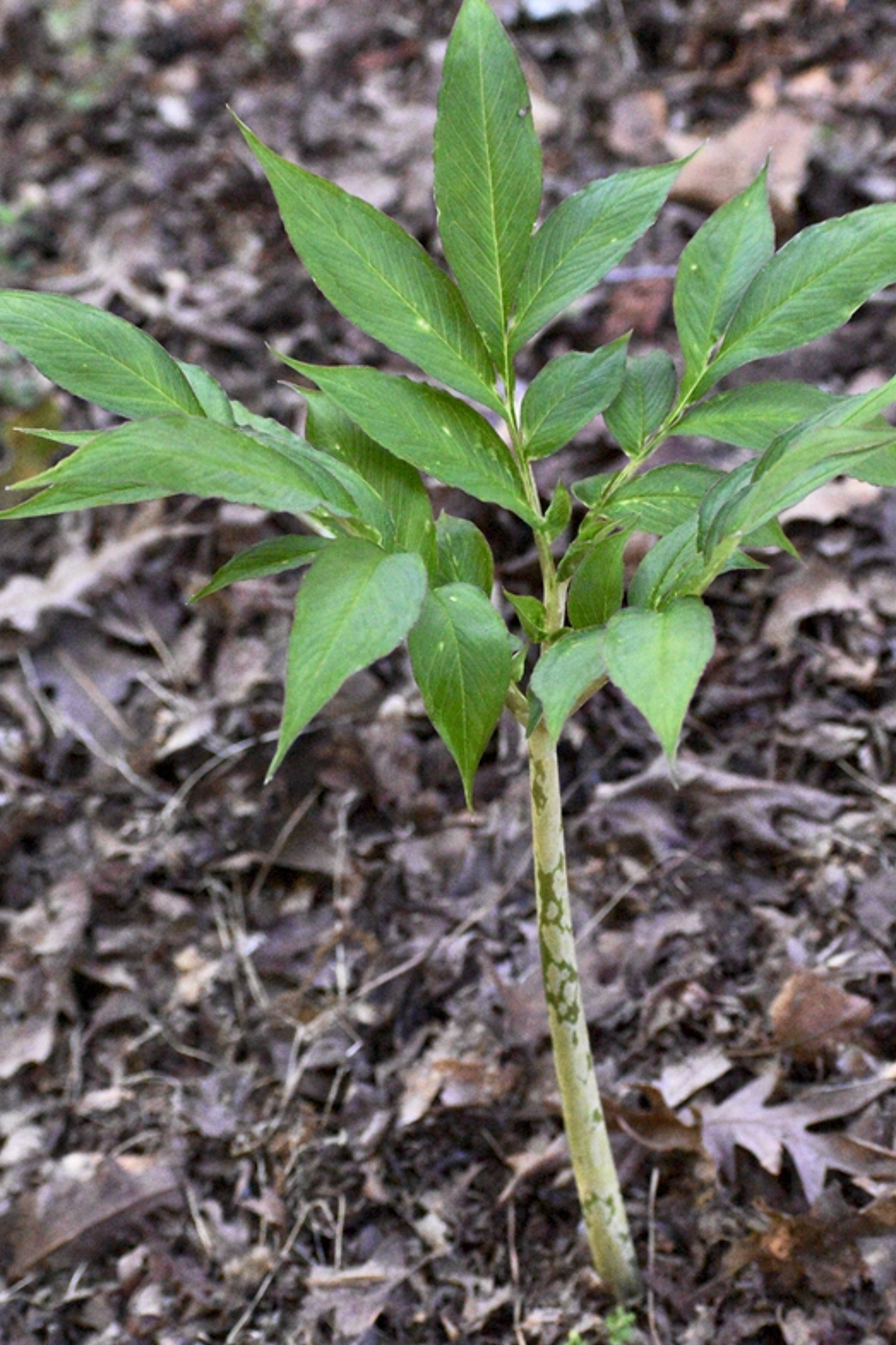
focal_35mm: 137
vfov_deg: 15.0
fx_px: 5117
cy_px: 625
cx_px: 522
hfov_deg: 10.0
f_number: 5
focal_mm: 70
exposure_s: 1/800
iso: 11400
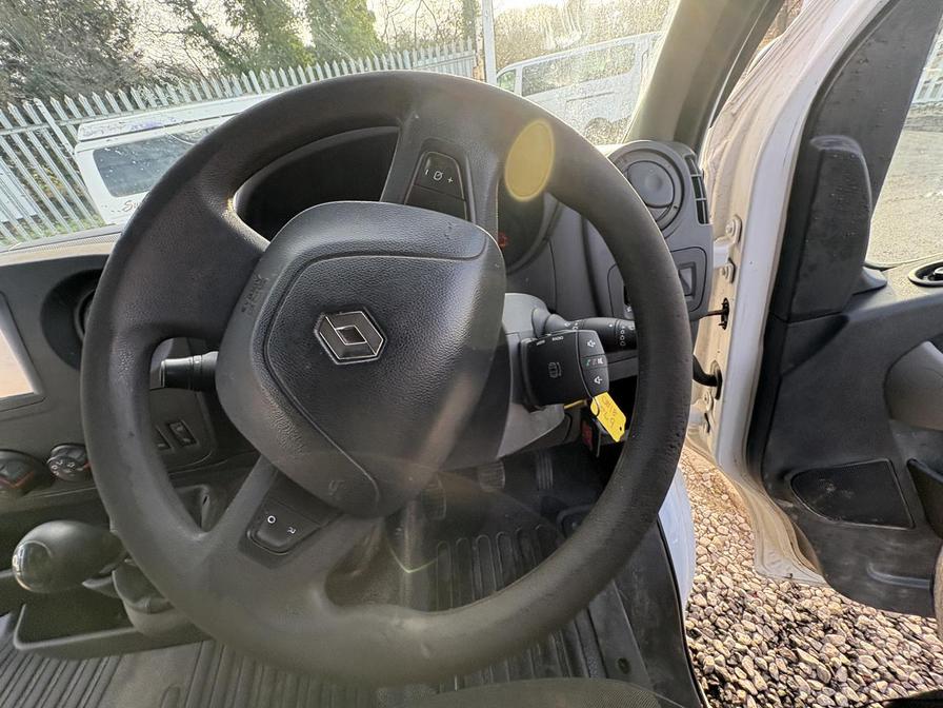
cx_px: 472
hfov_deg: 102.1
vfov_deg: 85.7
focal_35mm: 14
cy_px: 354
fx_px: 381
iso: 125
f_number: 2.2
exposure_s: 1/124
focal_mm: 2.22
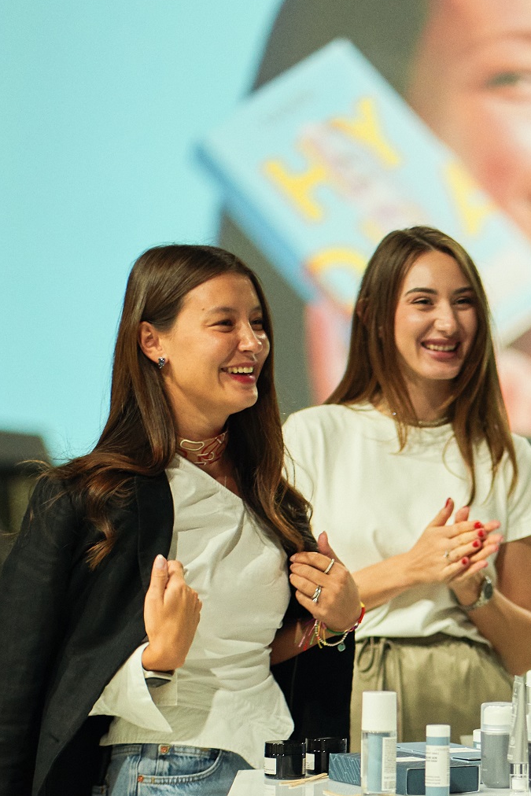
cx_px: 538
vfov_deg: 10.8
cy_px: 722
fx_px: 4180
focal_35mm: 189
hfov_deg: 7.2
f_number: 1.8
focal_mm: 85
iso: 1250
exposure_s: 1/125
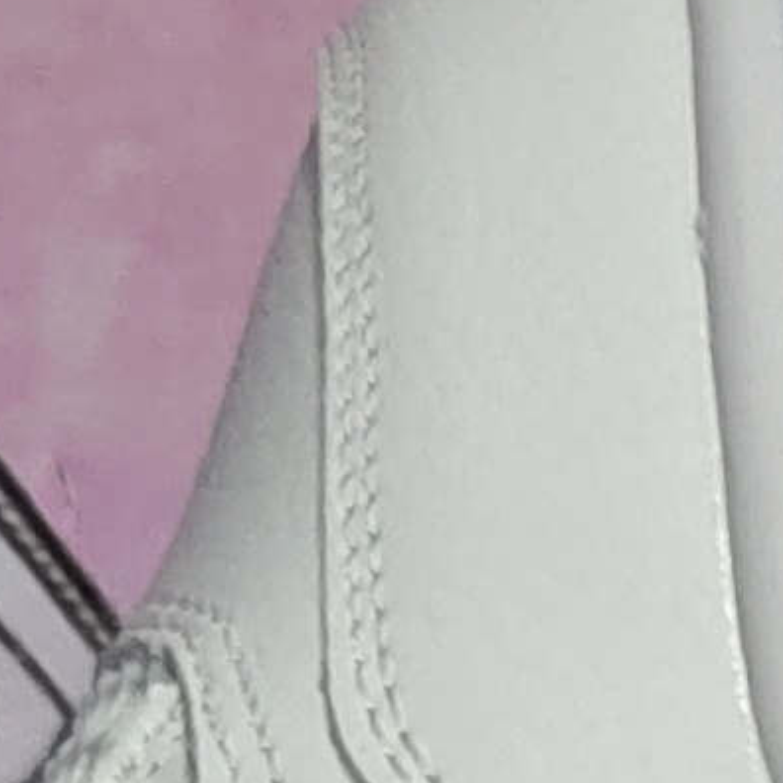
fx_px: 6910
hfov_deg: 6.4
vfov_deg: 6.1
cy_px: 2151
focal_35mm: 270
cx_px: 1269
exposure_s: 1/110
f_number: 1.79
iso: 50
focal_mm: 4.35
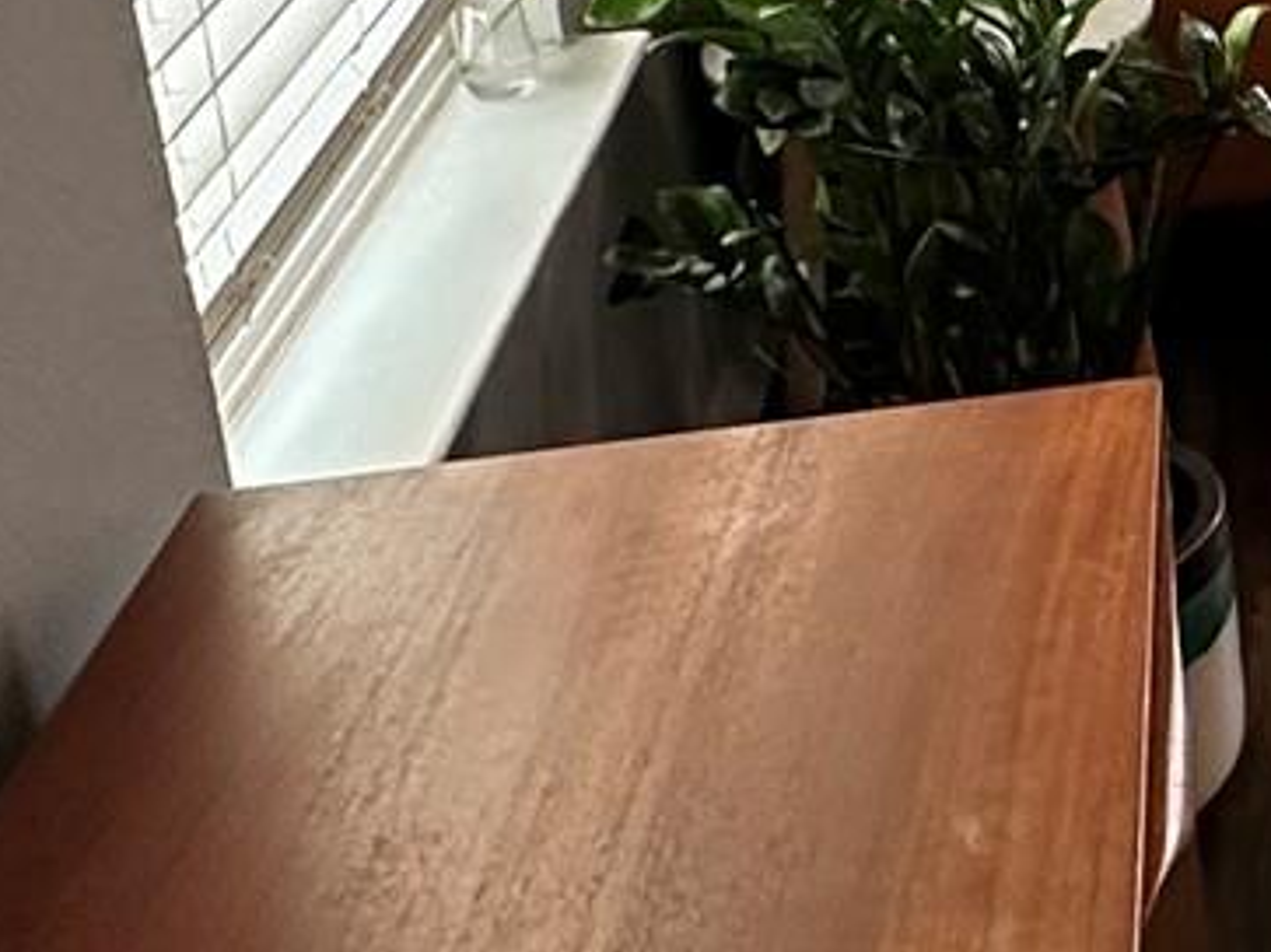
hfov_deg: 20.5
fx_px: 2900
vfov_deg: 17.5
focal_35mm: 79
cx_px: 1992
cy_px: -276
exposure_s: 1/60
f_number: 2.2
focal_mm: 2.22
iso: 320
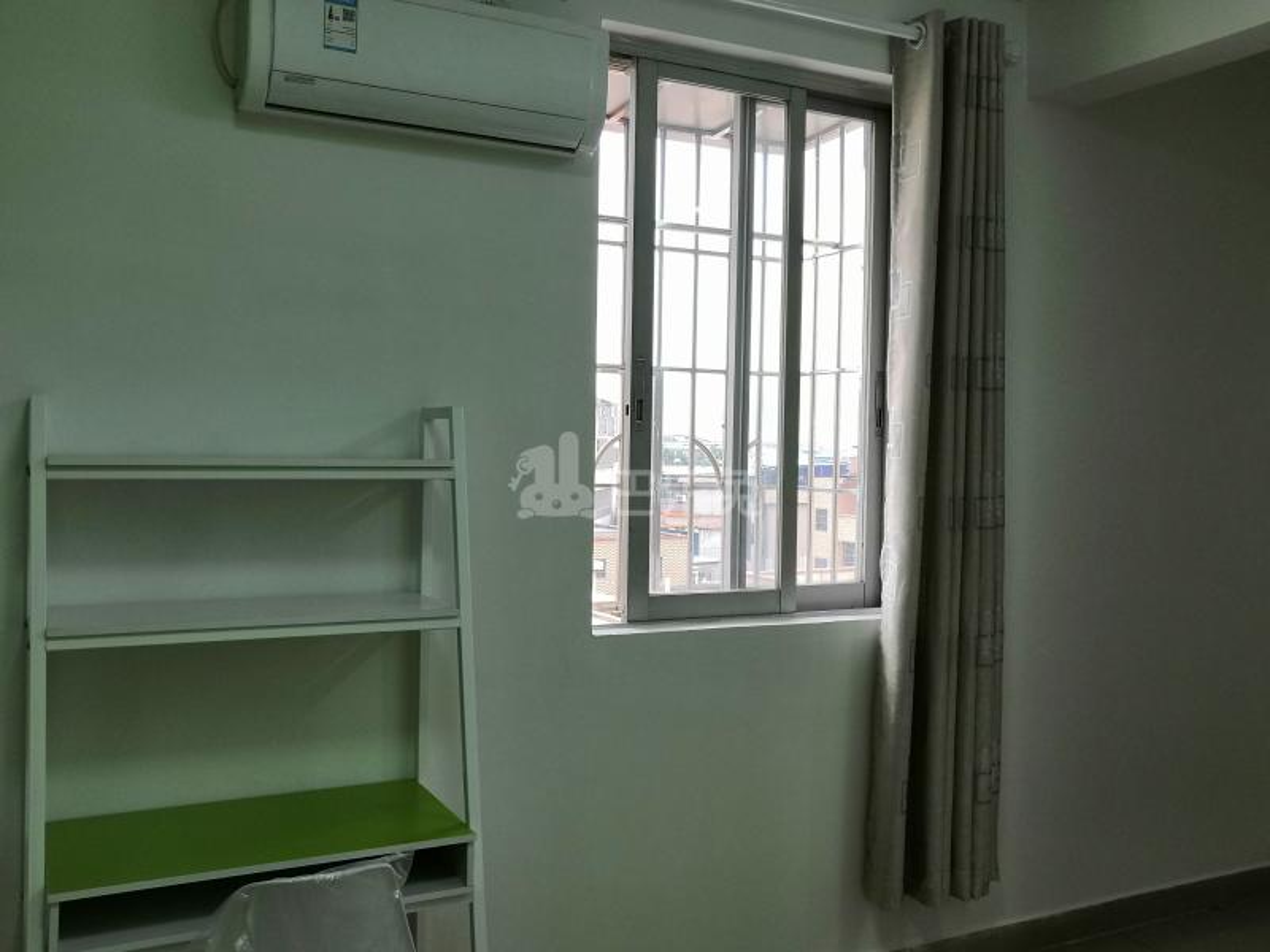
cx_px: 635
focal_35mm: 31
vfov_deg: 45.4
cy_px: 476
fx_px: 1137
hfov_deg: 58.4
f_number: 1.8
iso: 64
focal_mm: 3.95
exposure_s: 1/90
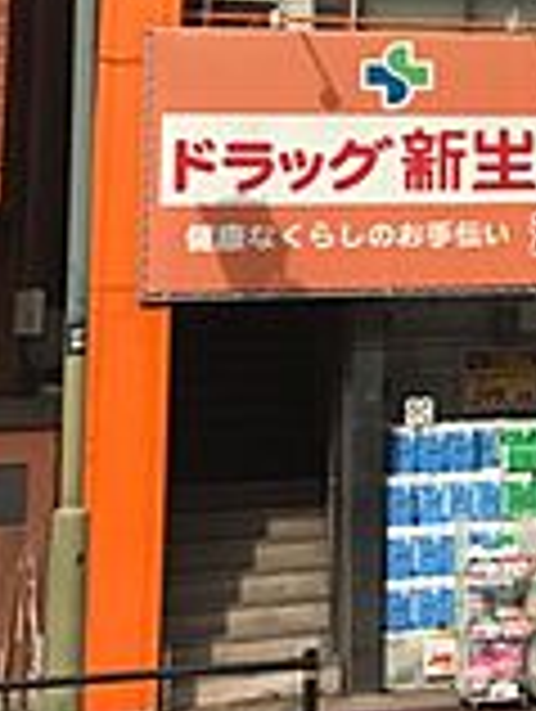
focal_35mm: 85
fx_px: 1750
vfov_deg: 22.3
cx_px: 730
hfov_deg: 16.3
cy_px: 40
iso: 20
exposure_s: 1/2457
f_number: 1.8
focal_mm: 3.99
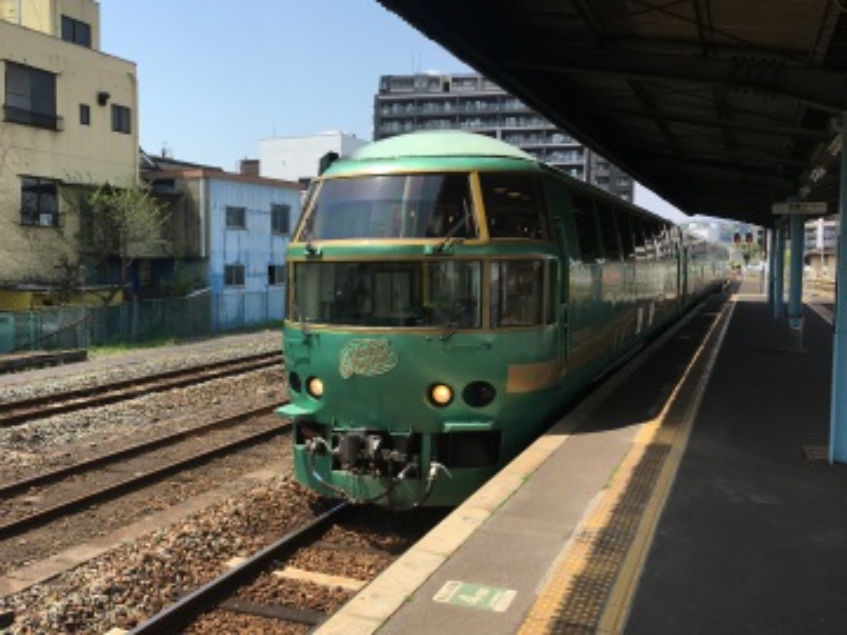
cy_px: 318
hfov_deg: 61.7
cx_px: 424
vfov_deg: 48.2
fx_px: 710
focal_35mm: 29
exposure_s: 1/1282
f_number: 2.2
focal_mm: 4.15
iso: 25
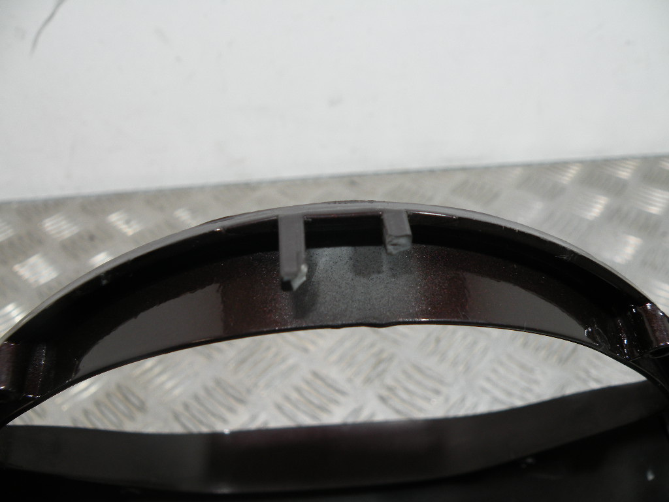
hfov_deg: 65.3
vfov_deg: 51.4
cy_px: 251
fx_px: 522
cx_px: 334
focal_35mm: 27
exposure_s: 1/57
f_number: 3.2
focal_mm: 4.7
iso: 64
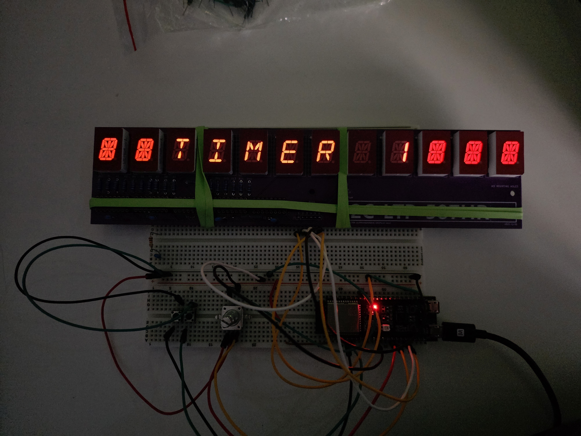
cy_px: 218
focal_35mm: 23
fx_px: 386
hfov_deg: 73.9
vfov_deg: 58.9
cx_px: 290
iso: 1600
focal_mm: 6.25
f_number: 1.7
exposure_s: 1/40
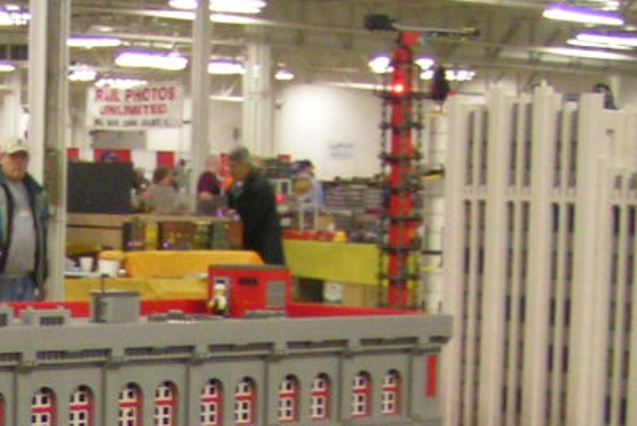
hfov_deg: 15.7
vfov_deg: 10.6
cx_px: -108
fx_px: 2231
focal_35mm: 126
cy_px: 579
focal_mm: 5.8
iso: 200
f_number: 2.8
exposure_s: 1/15
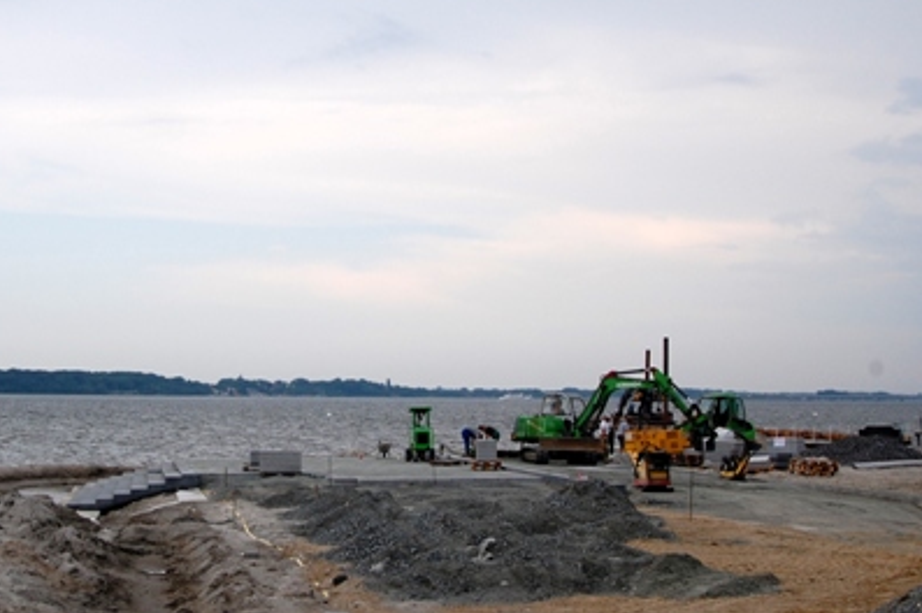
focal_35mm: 58
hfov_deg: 34.1
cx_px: 290
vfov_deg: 23.3
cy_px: 274
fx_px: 1484
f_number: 8
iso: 200
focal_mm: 24
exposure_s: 1/250
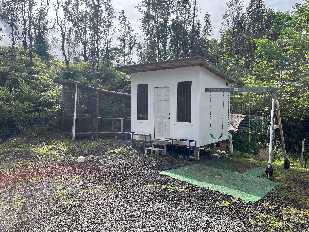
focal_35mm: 26
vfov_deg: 53.1
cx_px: 154
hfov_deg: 67.3
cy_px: 116
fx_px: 232
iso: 50
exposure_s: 1/2463
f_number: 1.6
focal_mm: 5.1
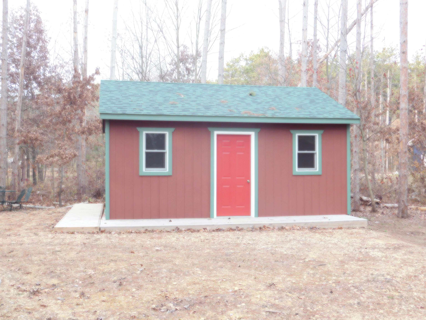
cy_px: 160
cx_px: 213
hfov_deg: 46.8
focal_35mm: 40
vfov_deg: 36.0
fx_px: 492
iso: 125
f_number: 3.6
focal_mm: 7.1
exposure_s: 1/100
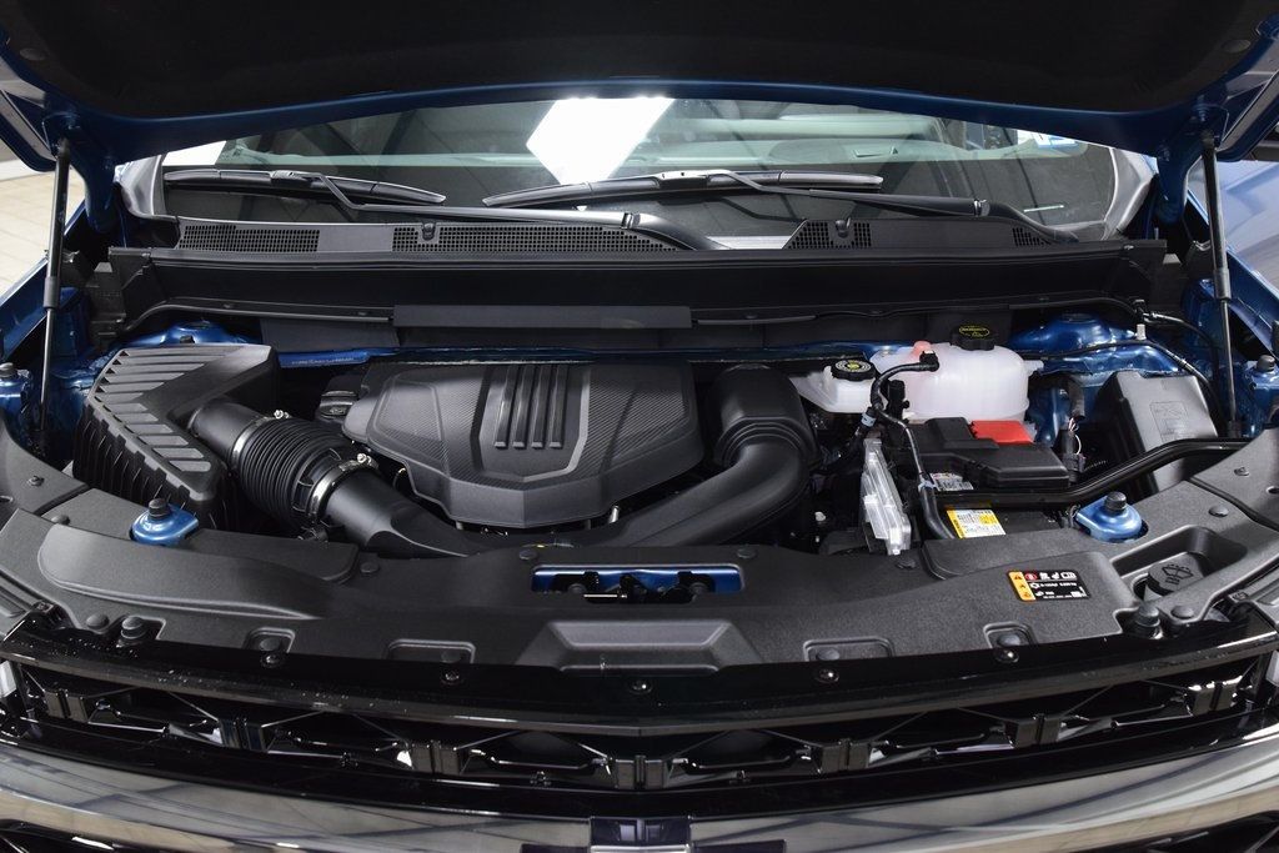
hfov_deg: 53.1
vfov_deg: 36.9
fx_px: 1279
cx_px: 640
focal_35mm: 36
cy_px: 426
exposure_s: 1/15
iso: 1600
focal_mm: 24
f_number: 6.3
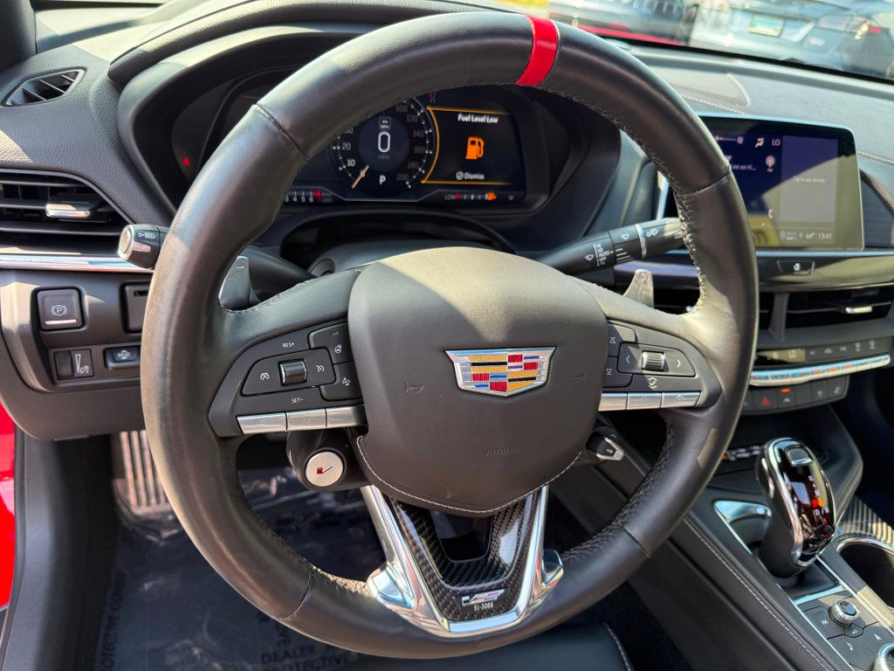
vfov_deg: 56.8
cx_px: 447
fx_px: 620
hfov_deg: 71.6
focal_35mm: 24
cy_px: 336
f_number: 1.78
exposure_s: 1/244
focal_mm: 6.76
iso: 100
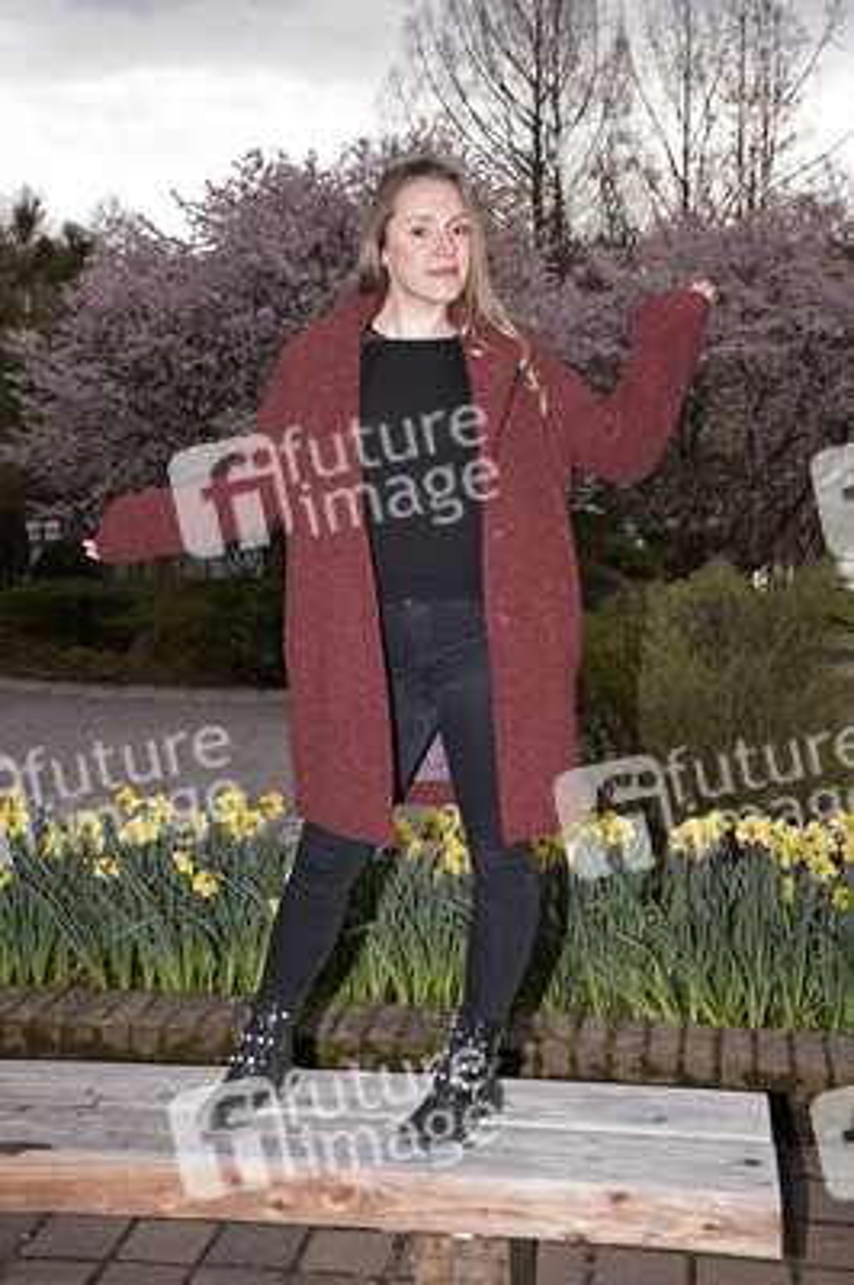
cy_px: 642
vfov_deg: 42.8
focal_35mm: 46
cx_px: 427
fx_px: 1640
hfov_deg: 29.2
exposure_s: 1/160
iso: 320
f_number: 10
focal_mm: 46
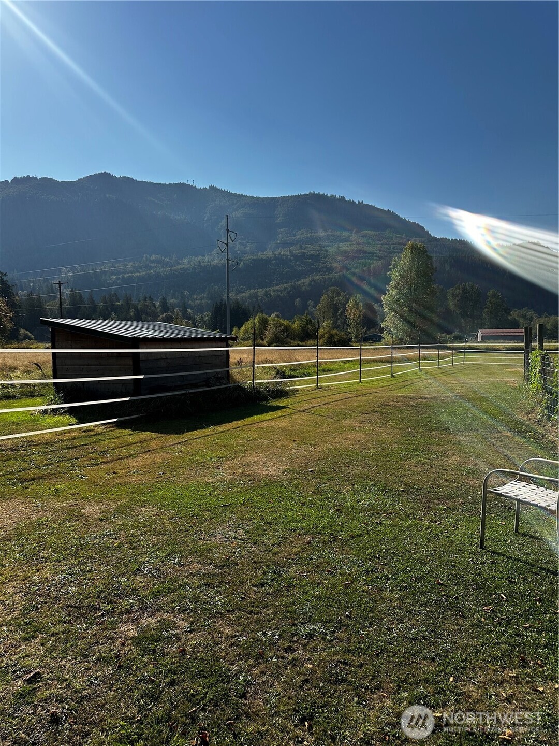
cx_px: 280
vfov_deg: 71.6
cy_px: 373
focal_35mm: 24
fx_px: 517
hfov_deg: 56.8
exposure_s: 1/5000
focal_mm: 6.86
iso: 80
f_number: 1.78
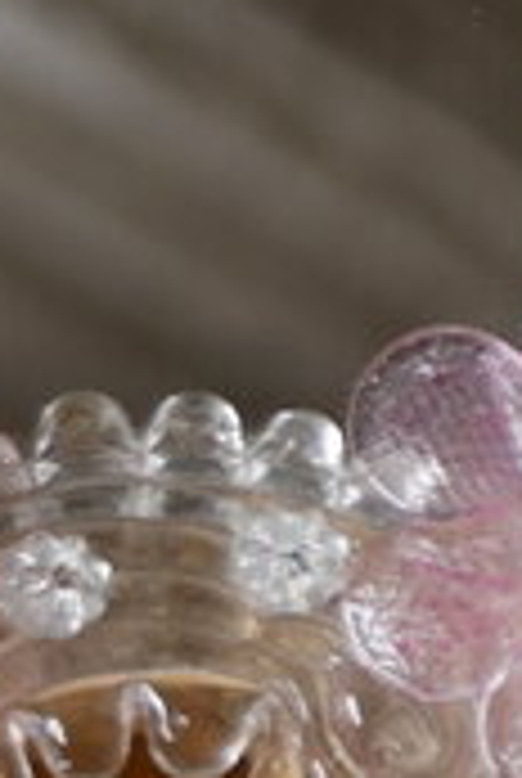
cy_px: -333
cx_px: -20
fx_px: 5545
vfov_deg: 7.9
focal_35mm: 256
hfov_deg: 5.4
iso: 400
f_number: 1.7
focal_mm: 25
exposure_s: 1/125
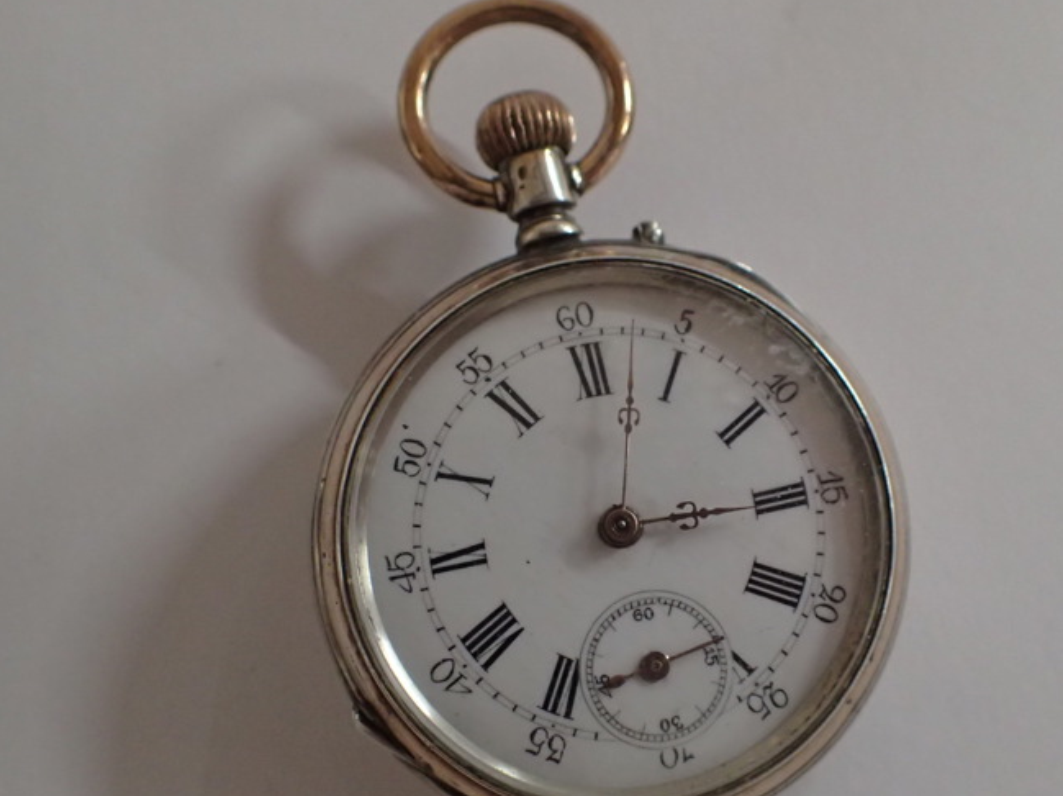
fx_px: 1136
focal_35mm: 37
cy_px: 470
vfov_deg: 38.5
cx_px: 624
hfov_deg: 49.9
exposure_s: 1/50
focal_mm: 5.5
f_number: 2.3
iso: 800
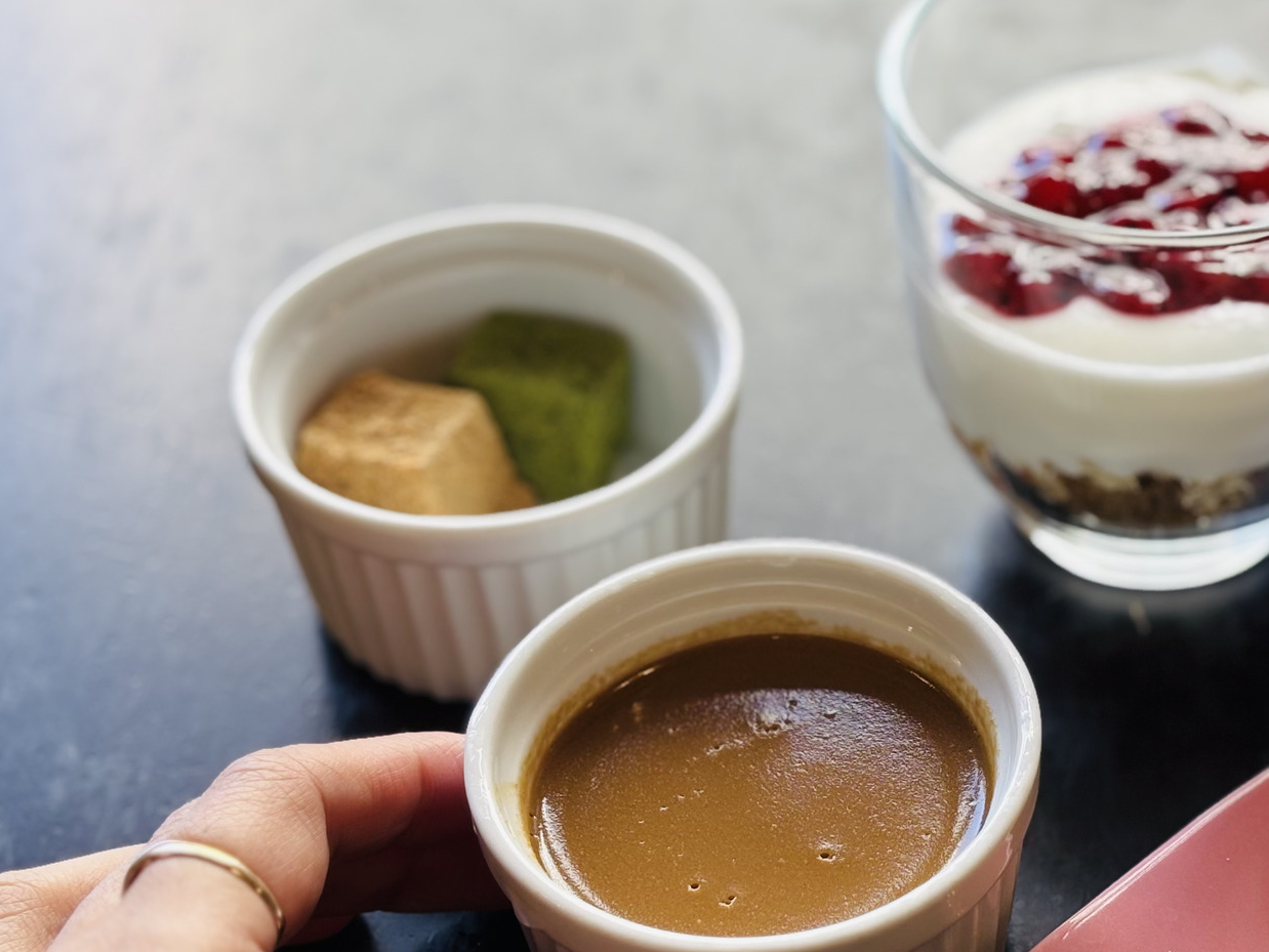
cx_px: 1037
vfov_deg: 17.1
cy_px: 627
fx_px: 3153
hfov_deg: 22.4
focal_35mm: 86
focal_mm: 5.96
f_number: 1.6
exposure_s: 1/121
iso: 40
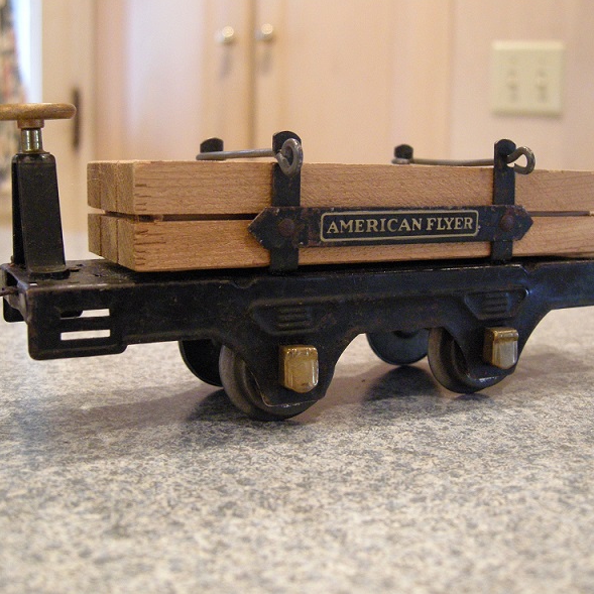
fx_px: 815
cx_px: 321
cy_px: 292
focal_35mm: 42
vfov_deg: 40.0
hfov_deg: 40.0
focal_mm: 7.5
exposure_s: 1/13.8
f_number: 2.7
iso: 400
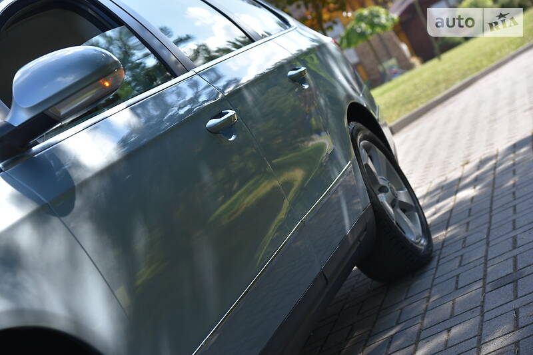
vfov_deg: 18.2
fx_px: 1110
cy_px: 178
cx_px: 266
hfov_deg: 27.0
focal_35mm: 75
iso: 320
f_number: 5.6
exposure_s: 1/500
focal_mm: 75
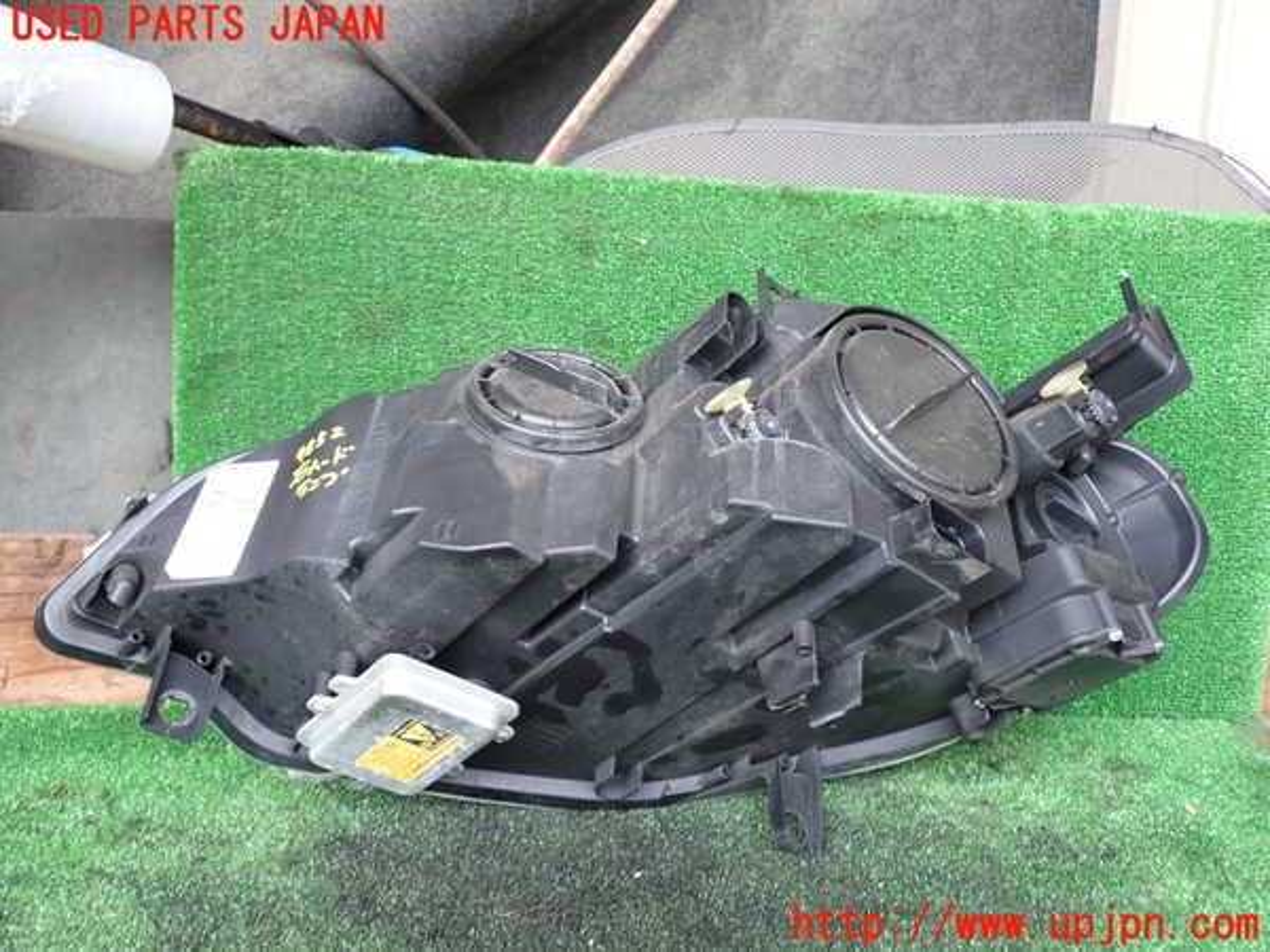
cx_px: 635
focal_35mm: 30
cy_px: 476
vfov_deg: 46.8
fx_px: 1101
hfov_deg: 60.0
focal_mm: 5.4
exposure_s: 1/60
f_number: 2.3
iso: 100
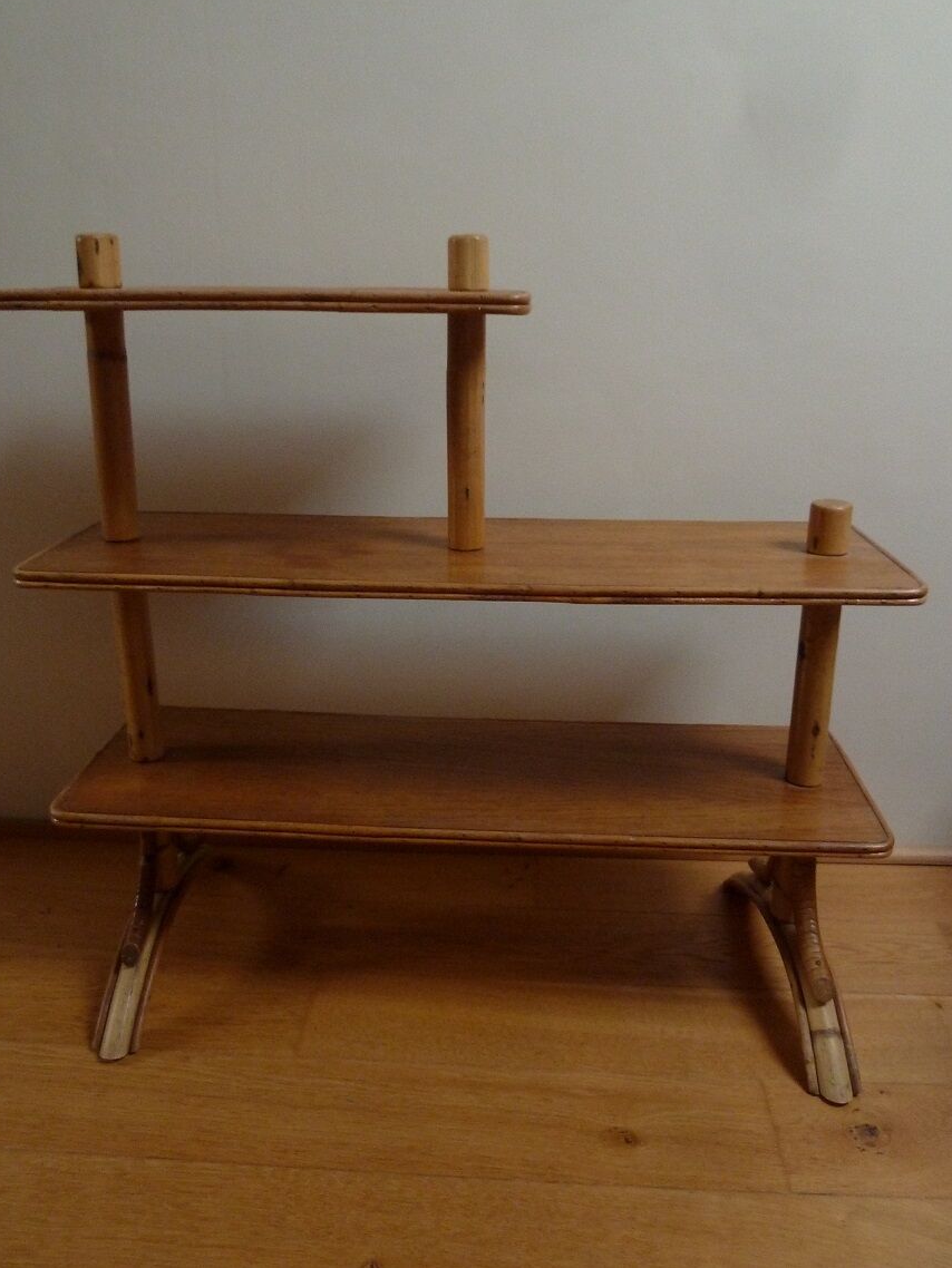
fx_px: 990
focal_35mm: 27
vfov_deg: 65.2
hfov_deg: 51.3
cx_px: 450
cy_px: 586
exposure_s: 1/20
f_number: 3.3
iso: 400
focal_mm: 4.1
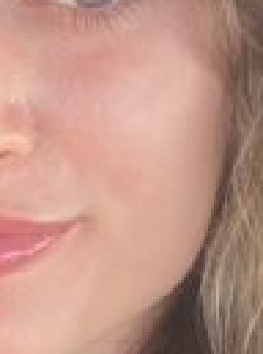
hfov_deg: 10.4
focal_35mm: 140
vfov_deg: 13.9
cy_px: 351
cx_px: -52
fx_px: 1425
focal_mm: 2.71
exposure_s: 1/122
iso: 64
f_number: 2.2
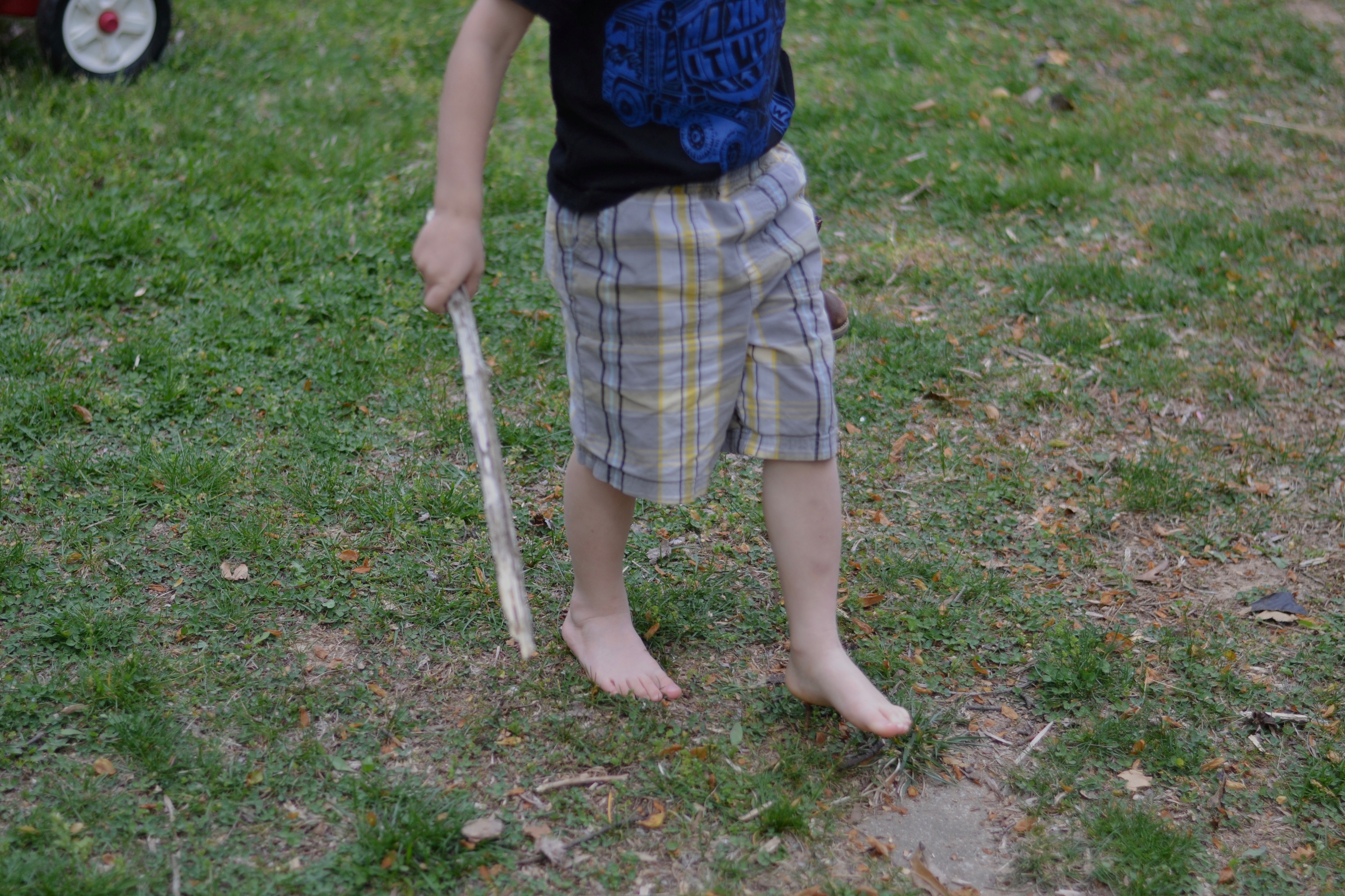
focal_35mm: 75
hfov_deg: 27.0
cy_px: 448
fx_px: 2802
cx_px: 672
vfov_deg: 18.2
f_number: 1.8
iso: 200
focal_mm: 50
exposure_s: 1/1000
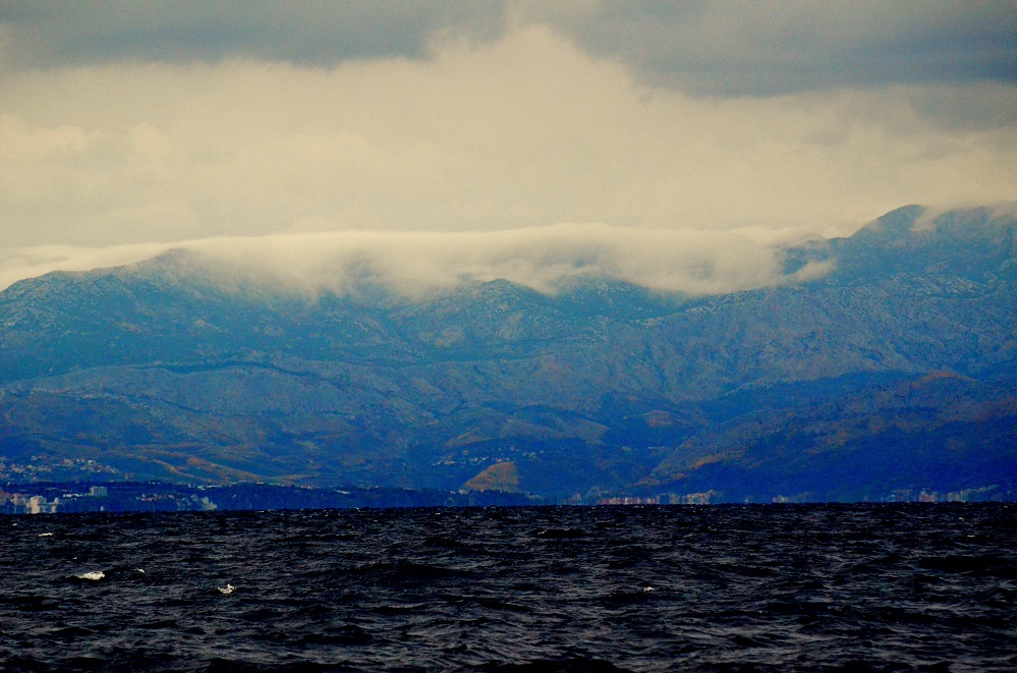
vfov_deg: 5.9
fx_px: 6552
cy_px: 336
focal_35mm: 232
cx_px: 508
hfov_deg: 8.9
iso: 5000
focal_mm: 155
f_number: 4.8
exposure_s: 1/2000
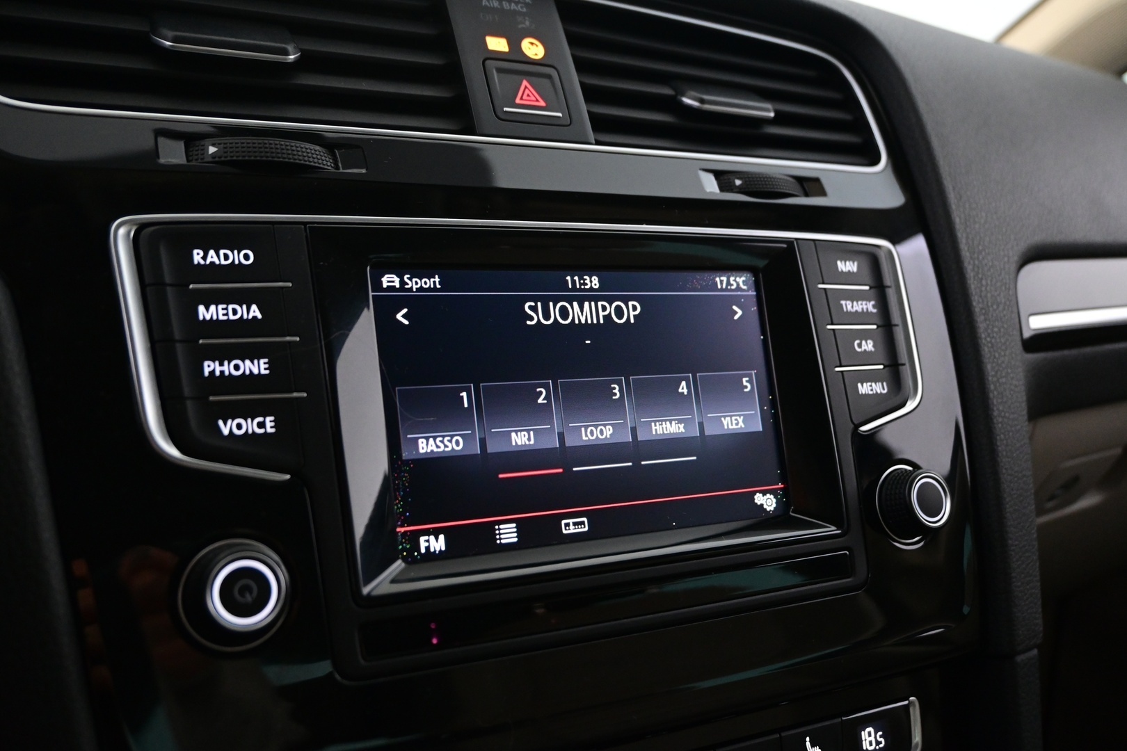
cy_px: 376
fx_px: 1010
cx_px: 564
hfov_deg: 58.3
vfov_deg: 40.8
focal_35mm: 32
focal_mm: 21.5
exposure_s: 1/30
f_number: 4
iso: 2200
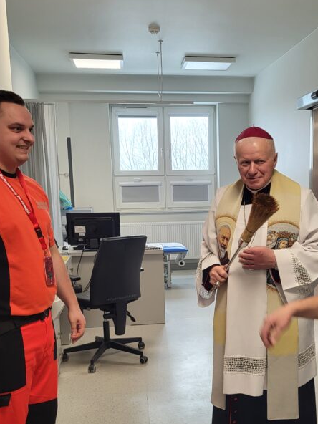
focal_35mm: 45
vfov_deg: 41.6
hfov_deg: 31.8
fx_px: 551
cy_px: 279
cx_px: 220
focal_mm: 5.4
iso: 64
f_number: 1.8
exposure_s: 1/53
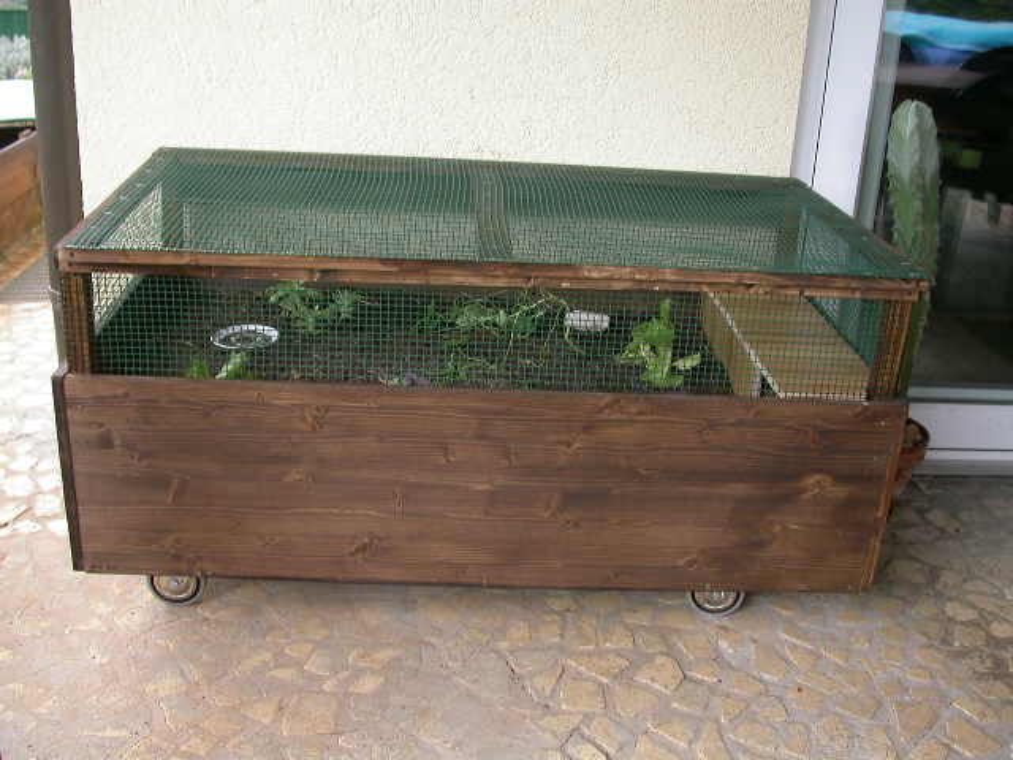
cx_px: 506
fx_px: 1112
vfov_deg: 37.7
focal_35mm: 38
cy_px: 380
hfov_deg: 49.0
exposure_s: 1/129
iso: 100
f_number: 2.6
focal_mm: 7.85
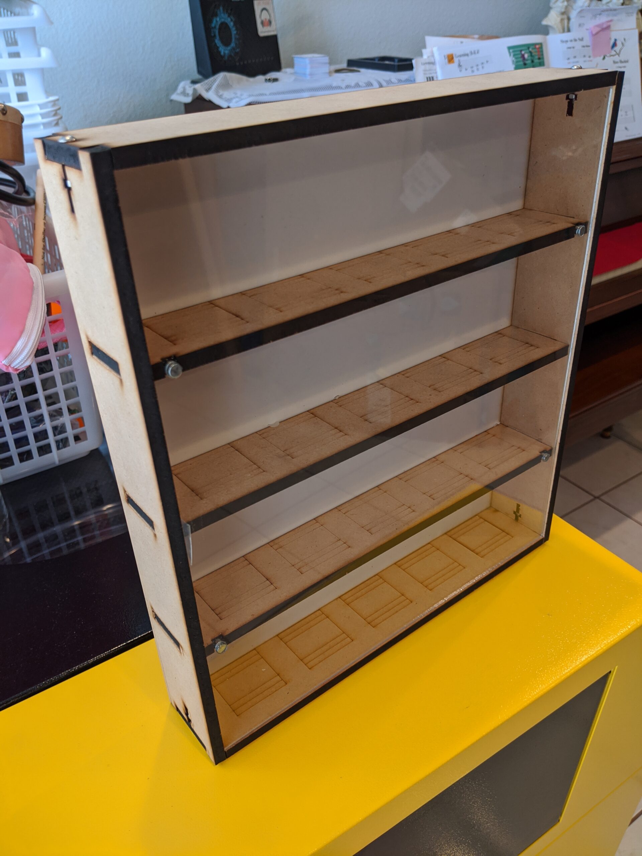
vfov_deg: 65.3
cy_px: 428
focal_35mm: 27
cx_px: 321
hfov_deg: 51.4
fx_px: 668
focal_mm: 4.44
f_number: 1.8
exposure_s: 1/24
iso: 95
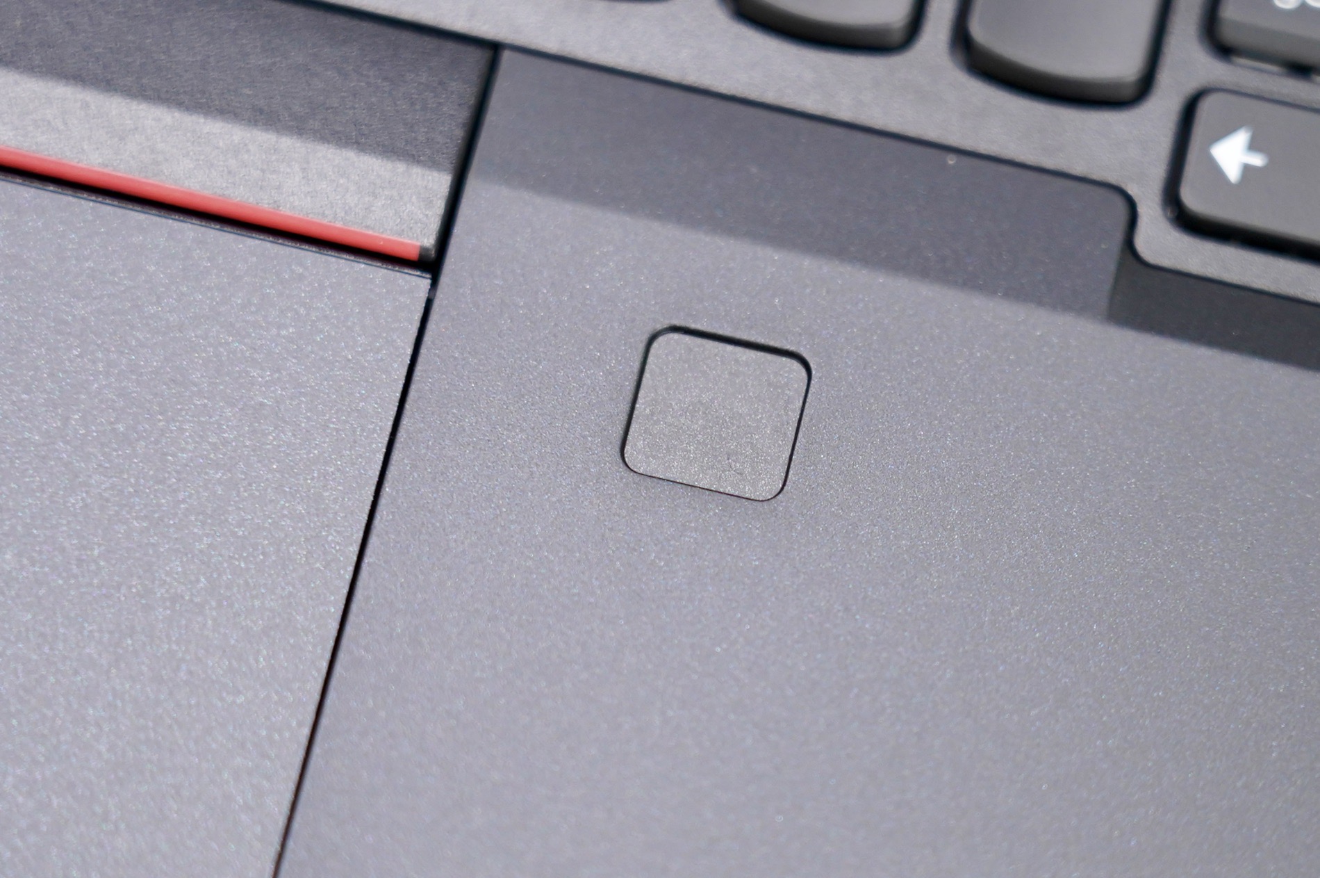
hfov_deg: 19.5
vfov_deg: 13.0
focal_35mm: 105
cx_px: 660
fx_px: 3846
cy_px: 439
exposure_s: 1/250
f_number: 4
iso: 1600
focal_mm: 105
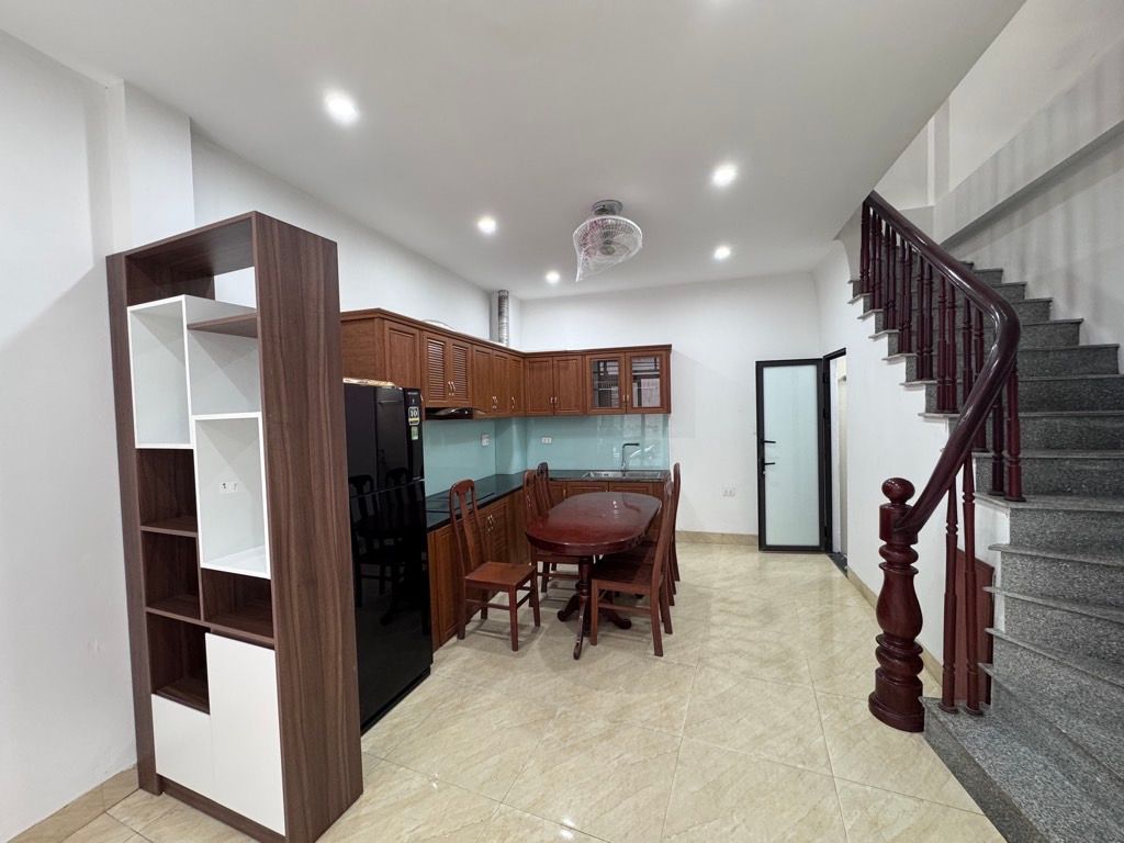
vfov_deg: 85.7
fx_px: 455
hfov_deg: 102.1
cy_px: 422
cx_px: 562
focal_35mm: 14
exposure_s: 1/50
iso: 200
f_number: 2.2
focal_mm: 2.22
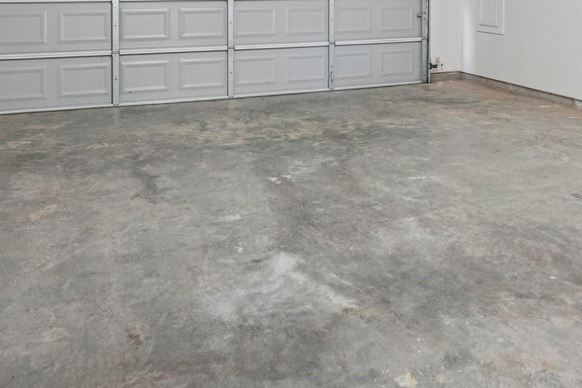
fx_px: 582
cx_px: 340
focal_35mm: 36
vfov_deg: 32.6
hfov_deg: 52.9
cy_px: -34
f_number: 8
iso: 400
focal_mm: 16
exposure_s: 1/2
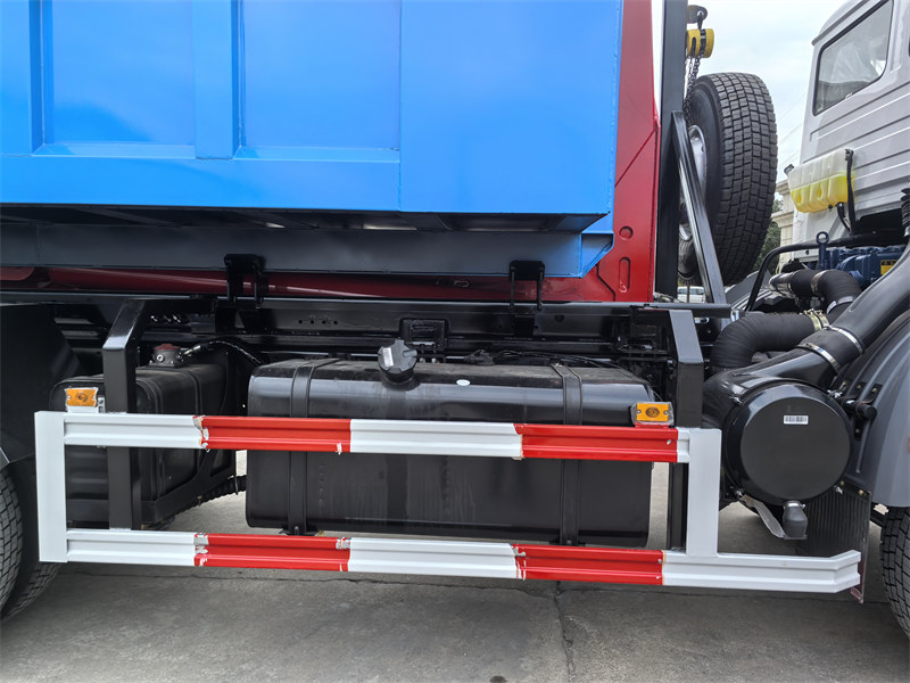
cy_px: 342
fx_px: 710
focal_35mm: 27
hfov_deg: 65.3
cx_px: 455
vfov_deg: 51.4
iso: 100
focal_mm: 5.75
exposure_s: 1/100
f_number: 2
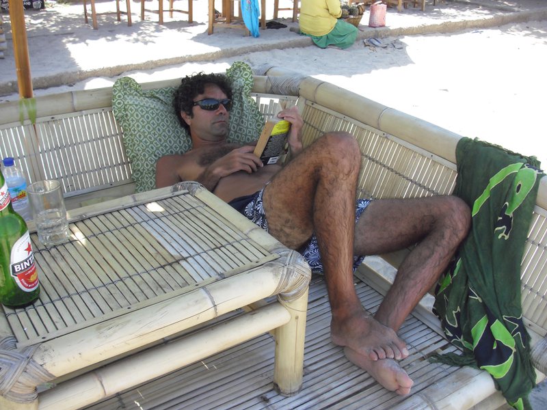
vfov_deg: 37.7
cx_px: 274
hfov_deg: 49.0
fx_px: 600
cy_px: 205
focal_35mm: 38
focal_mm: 6.2
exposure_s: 1/400
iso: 100
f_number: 2.8
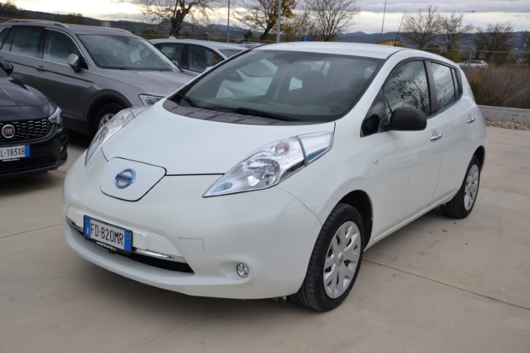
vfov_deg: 35.5
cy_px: 176
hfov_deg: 51.3
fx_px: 552
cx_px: 265
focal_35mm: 38
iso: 250
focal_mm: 25
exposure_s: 1/125
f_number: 5.6
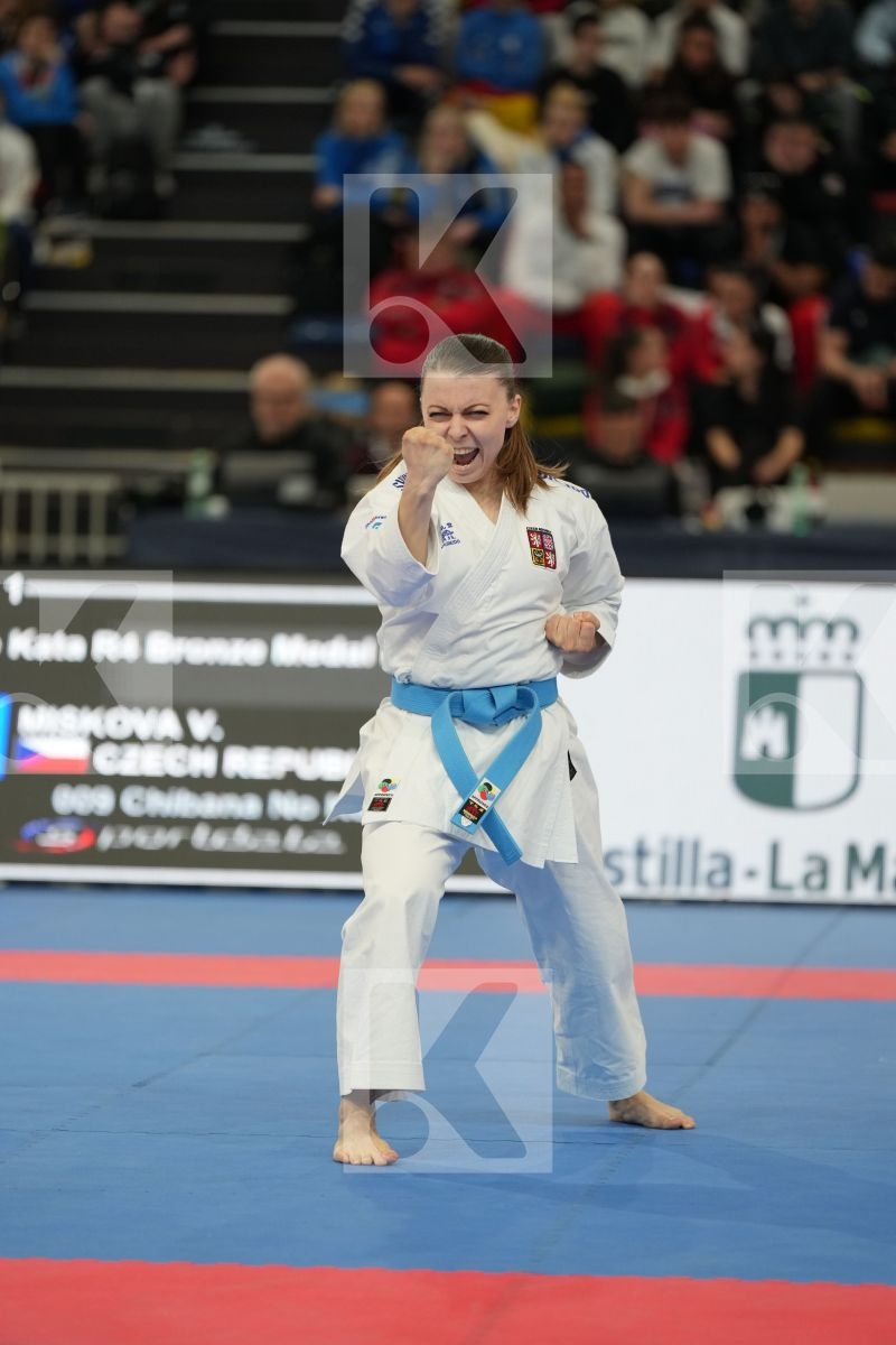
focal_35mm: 200
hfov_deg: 6.9
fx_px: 7466
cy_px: 672
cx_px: 448
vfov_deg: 10.3
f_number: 2.8
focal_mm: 200
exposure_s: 1/500
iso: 1000
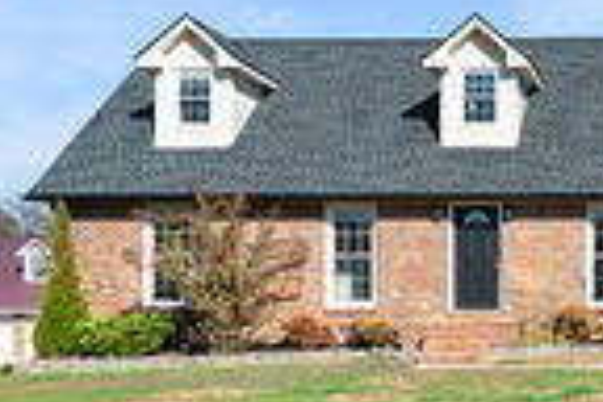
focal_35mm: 57
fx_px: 955
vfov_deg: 23.7
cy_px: 260
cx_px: 662
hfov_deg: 31.2
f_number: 8
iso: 100
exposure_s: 1/60
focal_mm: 16
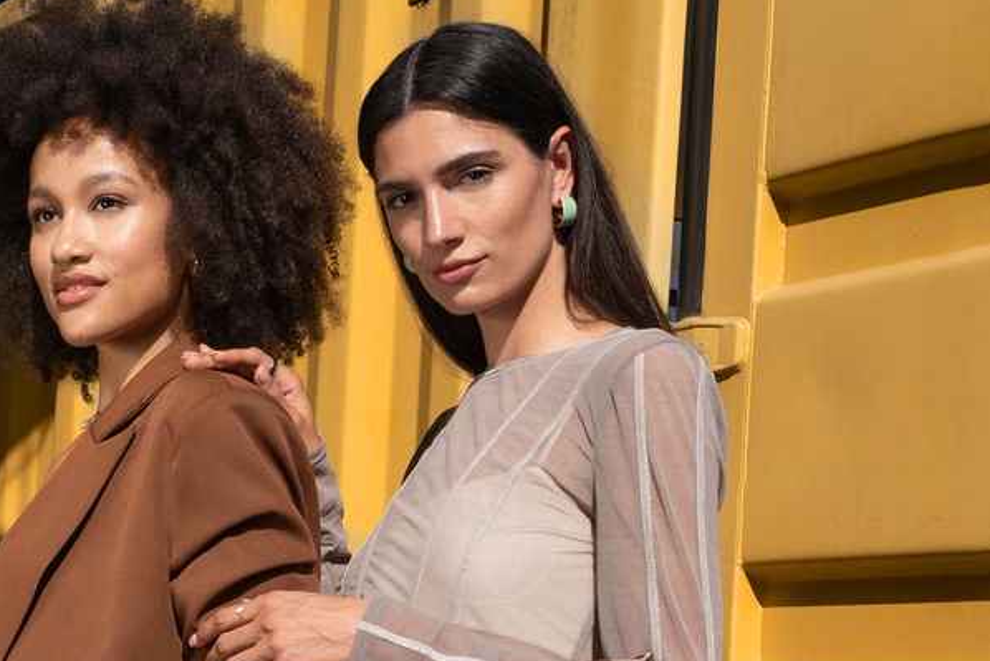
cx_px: 22
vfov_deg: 15.8
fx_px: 2283
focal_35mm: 83
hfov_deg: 23.5
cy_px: 816
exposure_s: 1/500
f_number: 7.1
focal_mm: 31
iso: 100
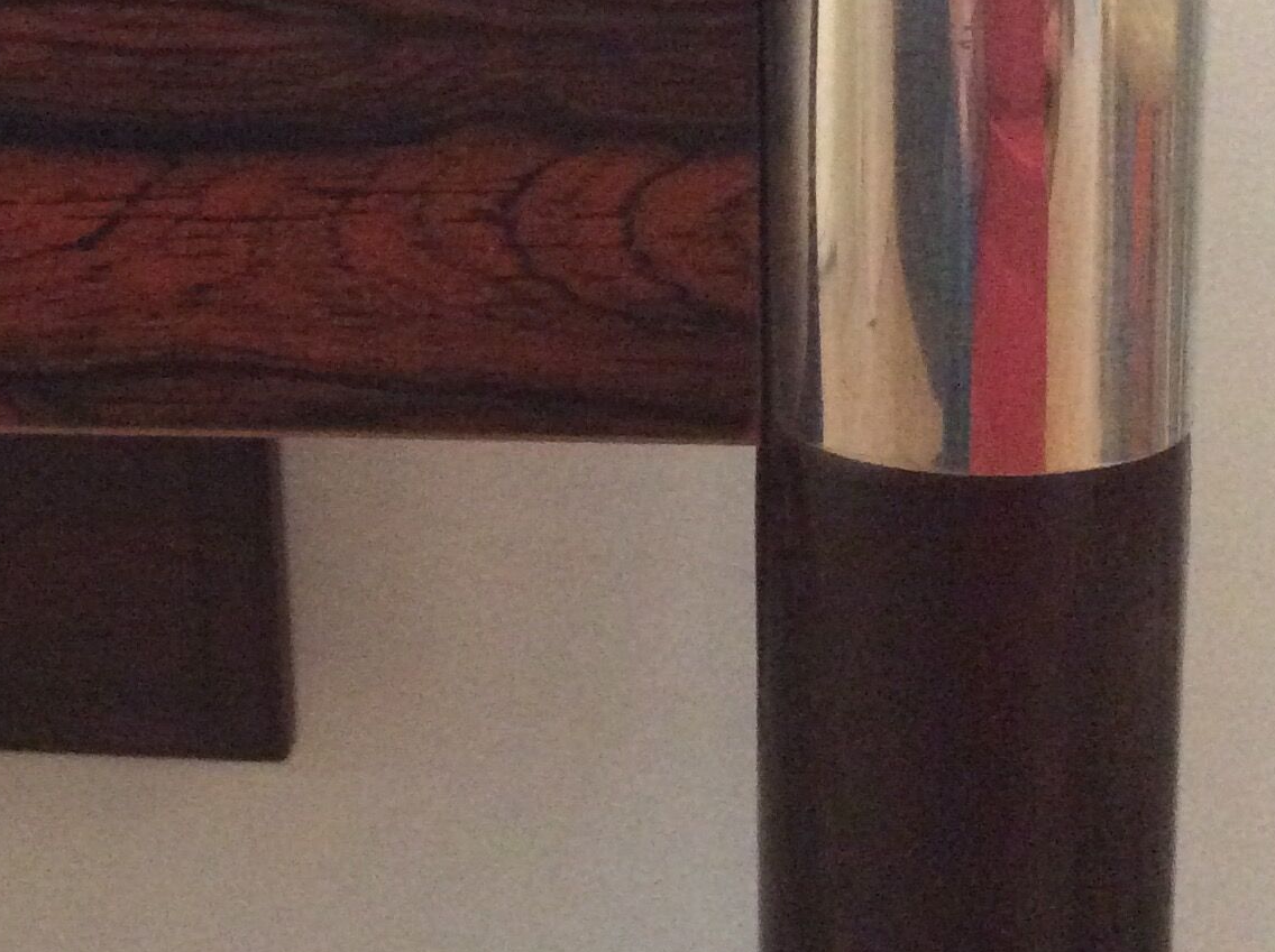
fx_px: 2685
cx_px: 277
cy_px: 256
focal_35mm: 73
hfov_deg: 26.3
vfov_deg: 20.0
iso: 400
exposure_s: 1/17
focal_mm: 3.3
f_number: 2.4
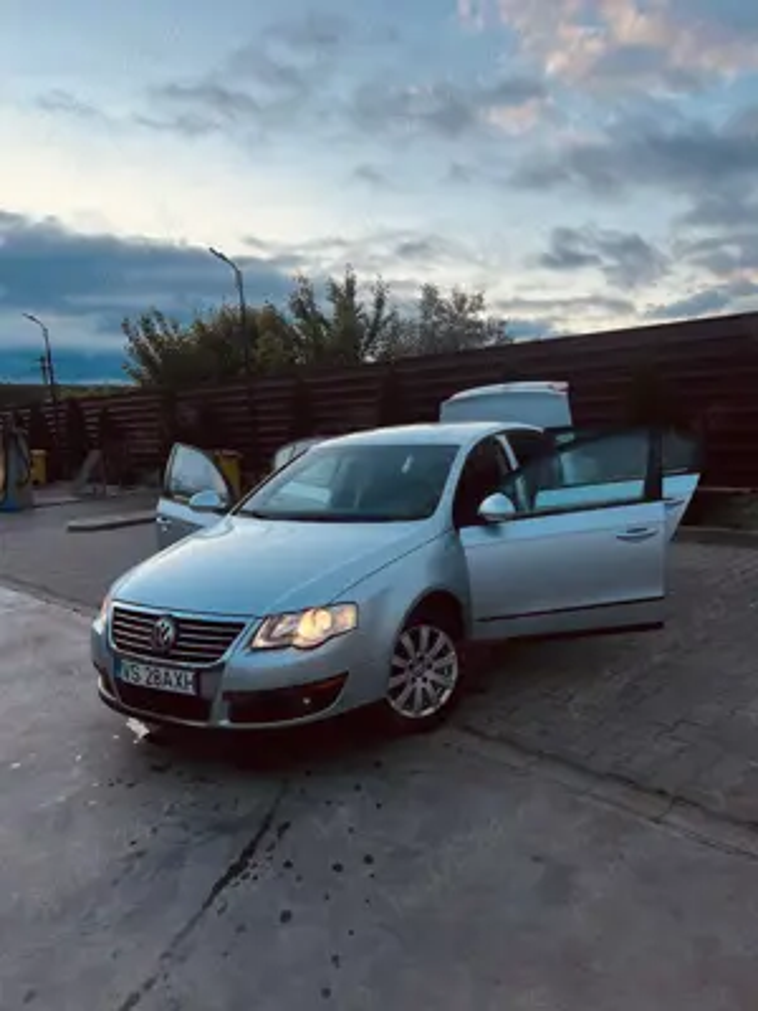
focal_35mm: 26
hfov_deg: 53.1
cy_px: 506
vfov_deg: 67.3
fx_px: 759
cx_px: 379
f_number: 1.5
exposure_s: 1/282
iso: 50
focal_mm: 5.7
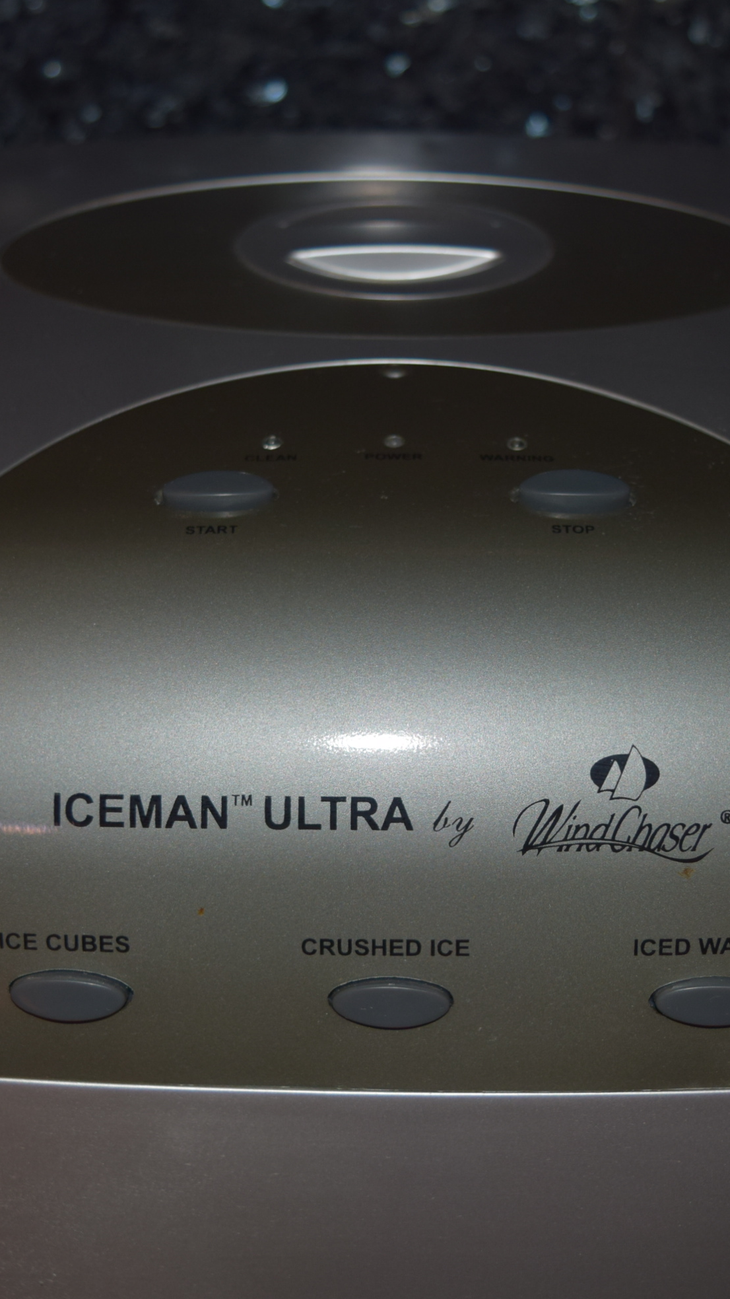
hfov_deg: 20.1
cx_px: 353
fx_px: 2058
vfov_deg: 35.0
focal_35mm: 60
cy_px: 645
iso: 280
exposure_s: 1/30
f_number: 4
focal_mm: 25
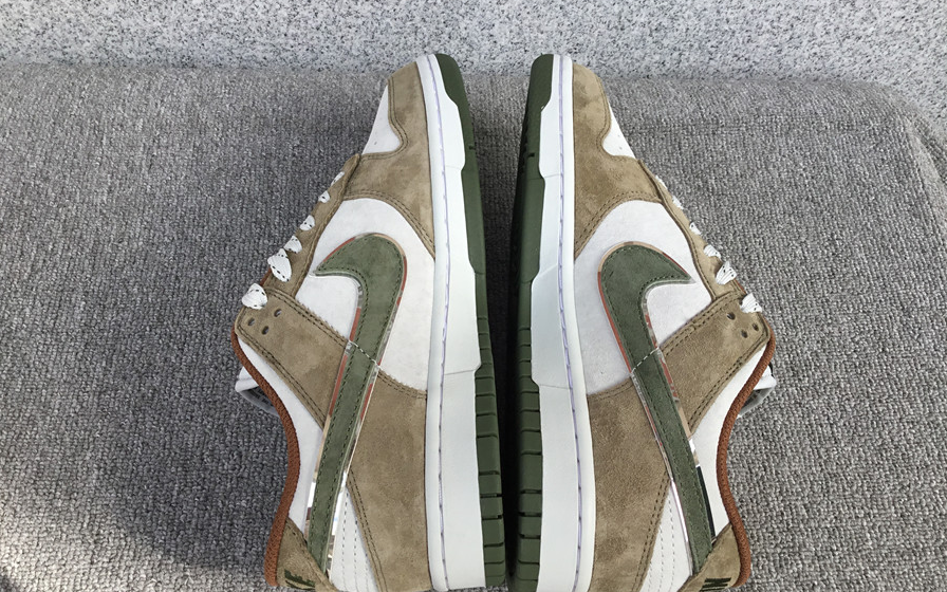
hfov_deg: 58.1
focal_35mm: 33
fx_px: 852
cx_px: 474
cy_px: 324
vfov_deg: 38.3
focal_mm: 3.3
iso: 25
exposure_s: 1/468
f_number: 2.4
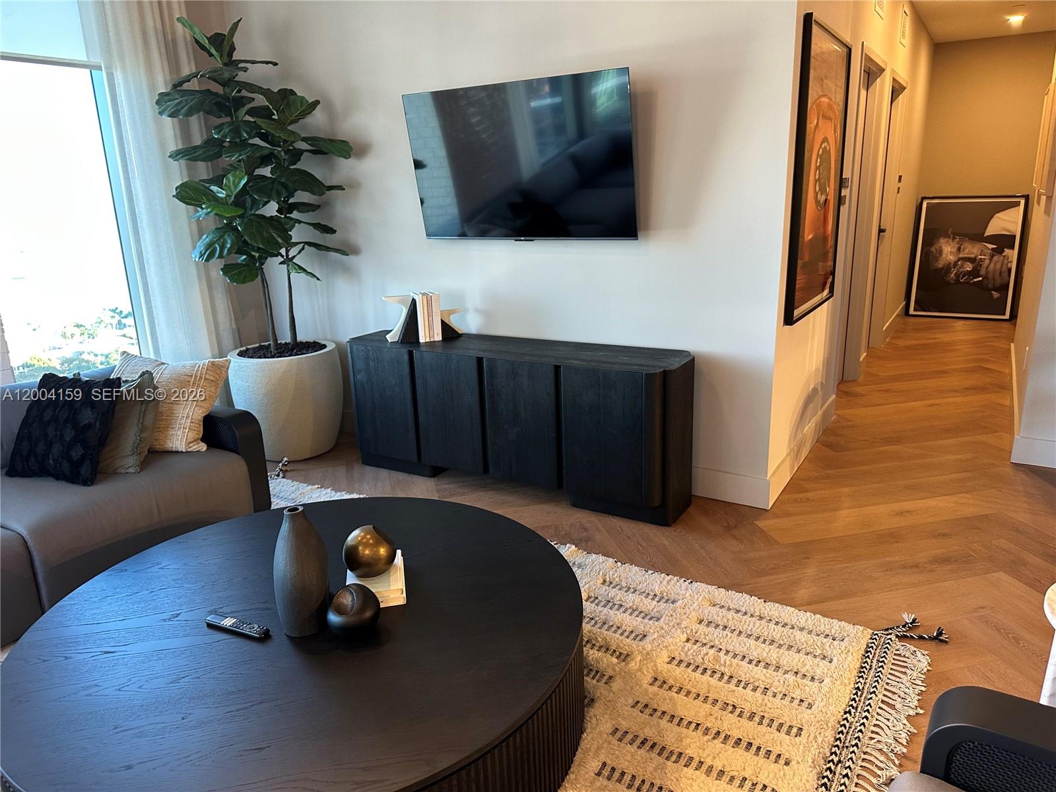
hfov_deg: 71.6
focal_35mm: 24
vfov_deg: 56.8
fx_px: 732
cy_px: 396
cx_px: 528
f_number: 1.78
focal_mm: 6.86
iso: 200
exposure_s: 1/60
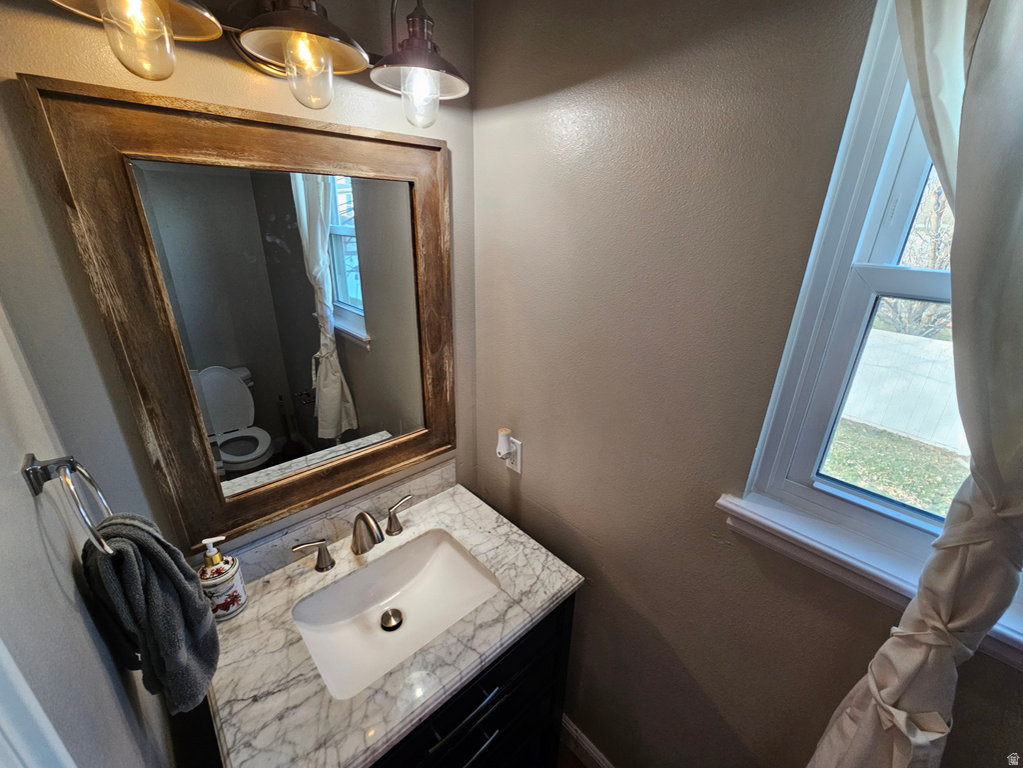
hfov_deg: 106.2
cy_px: 384
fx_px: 384
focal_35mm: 13
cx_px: 512
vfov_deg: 89.9
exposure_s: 1/60
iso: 160
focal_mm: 2.2
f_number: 2.2
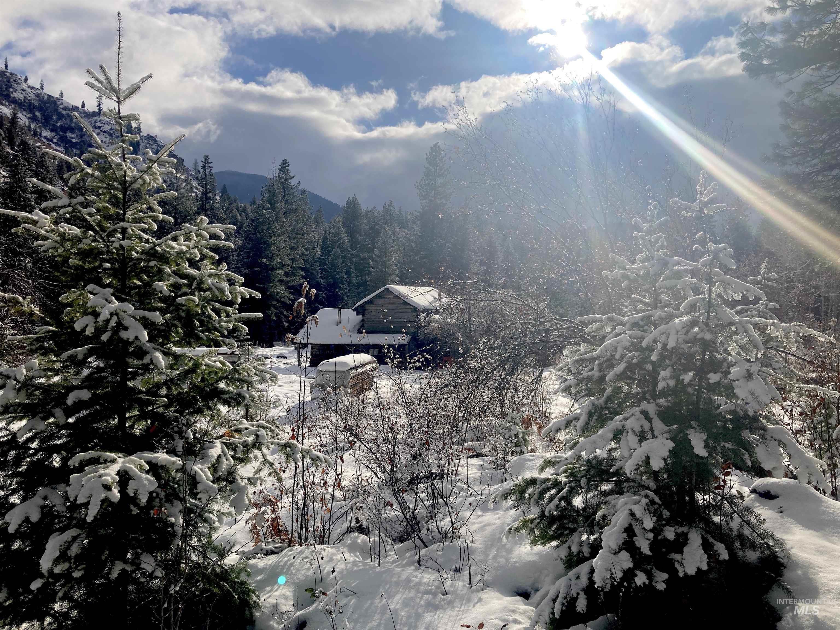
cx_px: 420
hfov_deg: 63.4
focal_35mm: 28
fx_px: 679
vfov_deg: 49.7
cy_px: 315
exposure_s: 1/8130
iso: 25
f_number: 1.8
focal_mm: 3.99
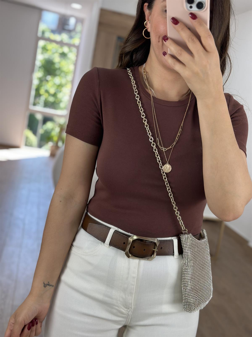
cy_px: 168
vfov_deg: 39.7
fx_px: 466
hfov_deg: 30.3
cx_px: 126
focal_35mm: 48
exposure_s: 1/264
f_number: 1.78
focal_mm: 6.86
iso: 80
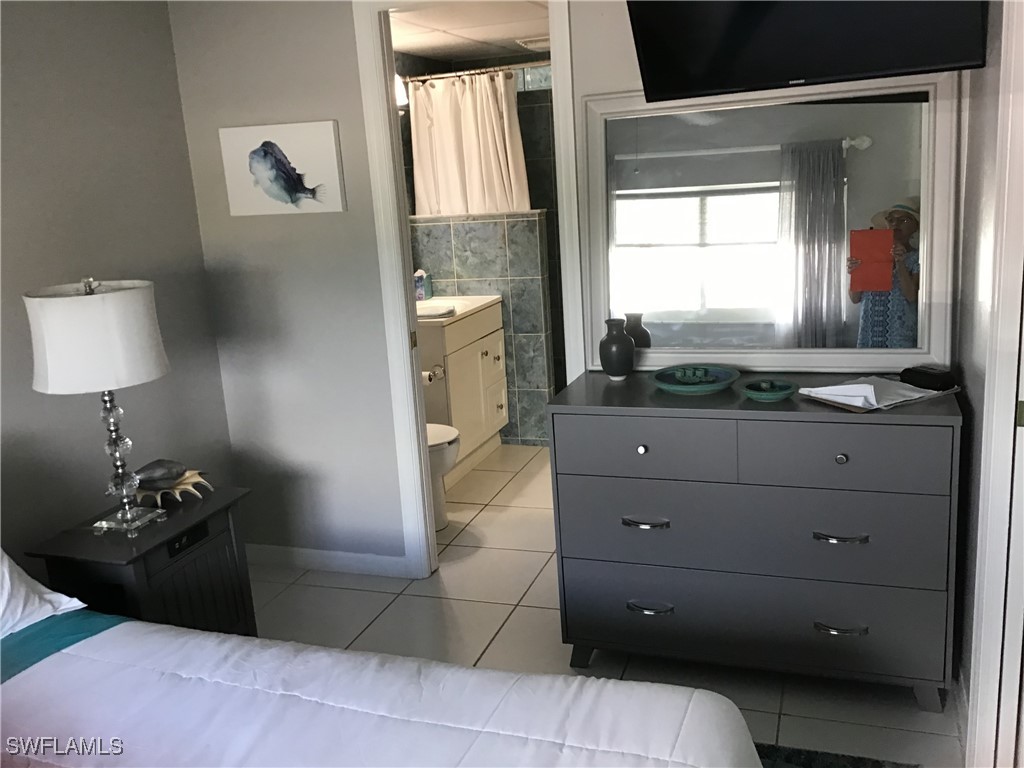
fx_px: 917
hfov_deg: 58.4
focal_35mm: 31
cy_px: 384
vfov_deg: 45.4
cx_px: 512
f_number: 2.4
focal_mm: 3.3
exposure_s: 1/33
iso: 100
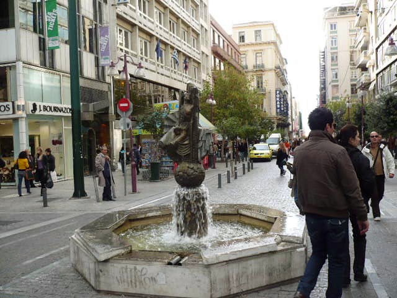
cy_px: 149
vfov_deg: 40.7
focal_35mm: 35
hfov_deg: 52.6
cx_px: 198
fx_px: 401
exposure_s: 1/100
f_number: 2.8
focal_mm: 5.8
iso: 100
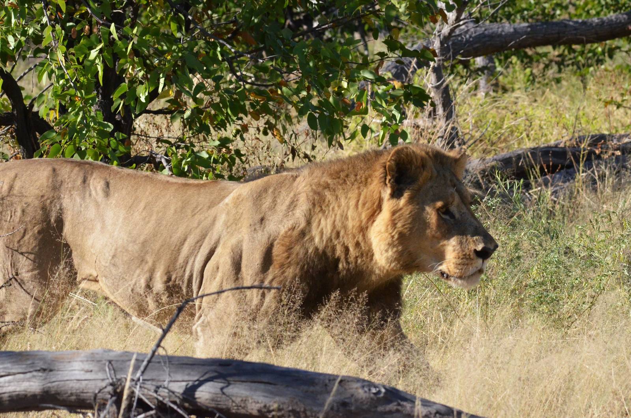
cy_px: 209
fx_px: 3936
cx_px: 316
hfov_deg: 9.2
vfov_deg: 6.1
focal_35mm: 225
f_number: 8
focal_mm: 150
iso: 2500
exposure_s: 1/4000
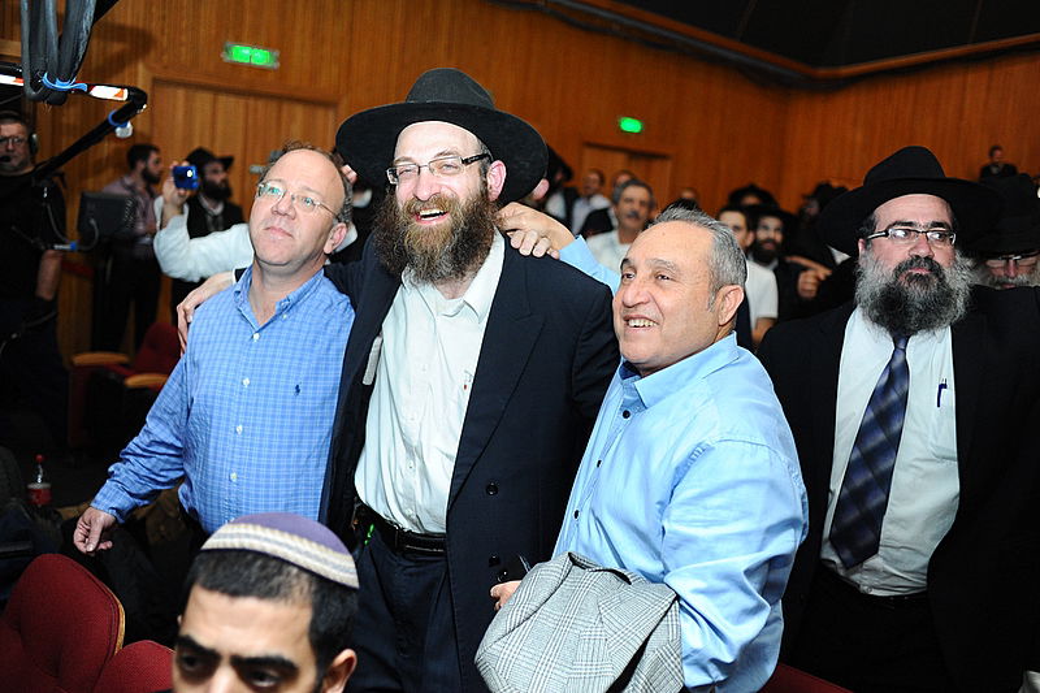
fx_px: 1011
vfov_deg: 37.8
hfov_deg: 54.4
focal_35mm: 35
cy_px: 346
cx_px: 520
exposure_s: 1/125
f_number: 2.8
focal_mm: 35
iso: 1600
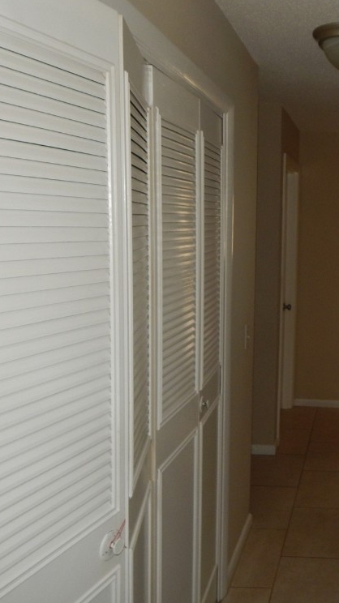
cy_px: 304
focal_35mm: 33
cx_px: 364
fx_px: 528
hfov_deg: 31.9
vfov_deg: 59.5
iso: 200
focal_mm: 4
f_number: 3
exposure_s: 1/30
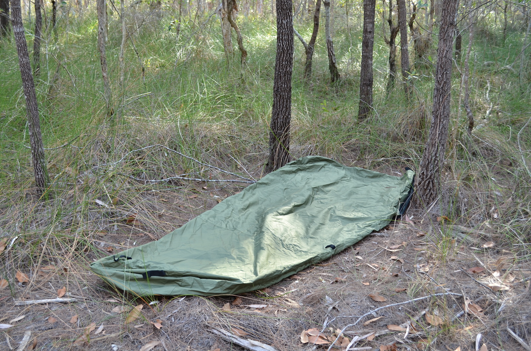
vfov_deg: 34.1
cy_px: 176
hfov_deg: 49.6
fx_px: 574
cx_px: 266
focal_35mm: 39
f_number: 5
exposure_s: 1/25
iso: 100
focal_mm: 26
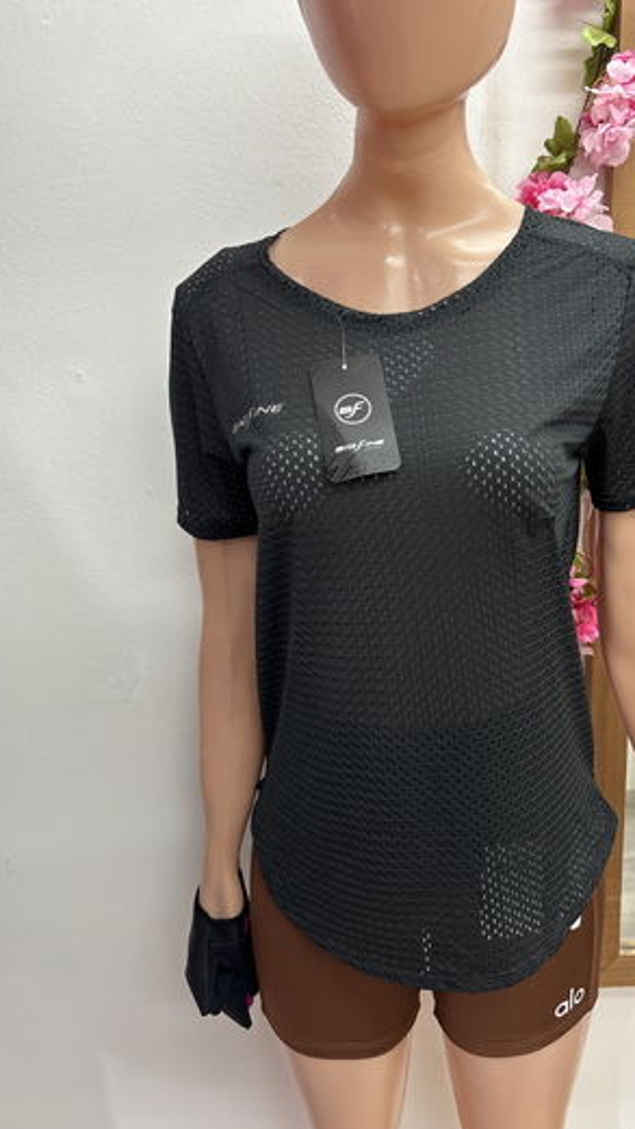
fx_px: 868
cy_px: 560
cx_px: 401
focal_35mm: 29
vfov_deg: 66.1
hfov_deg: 39.9
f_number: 1.6
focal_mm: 5.96
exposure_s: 1/50
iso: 100
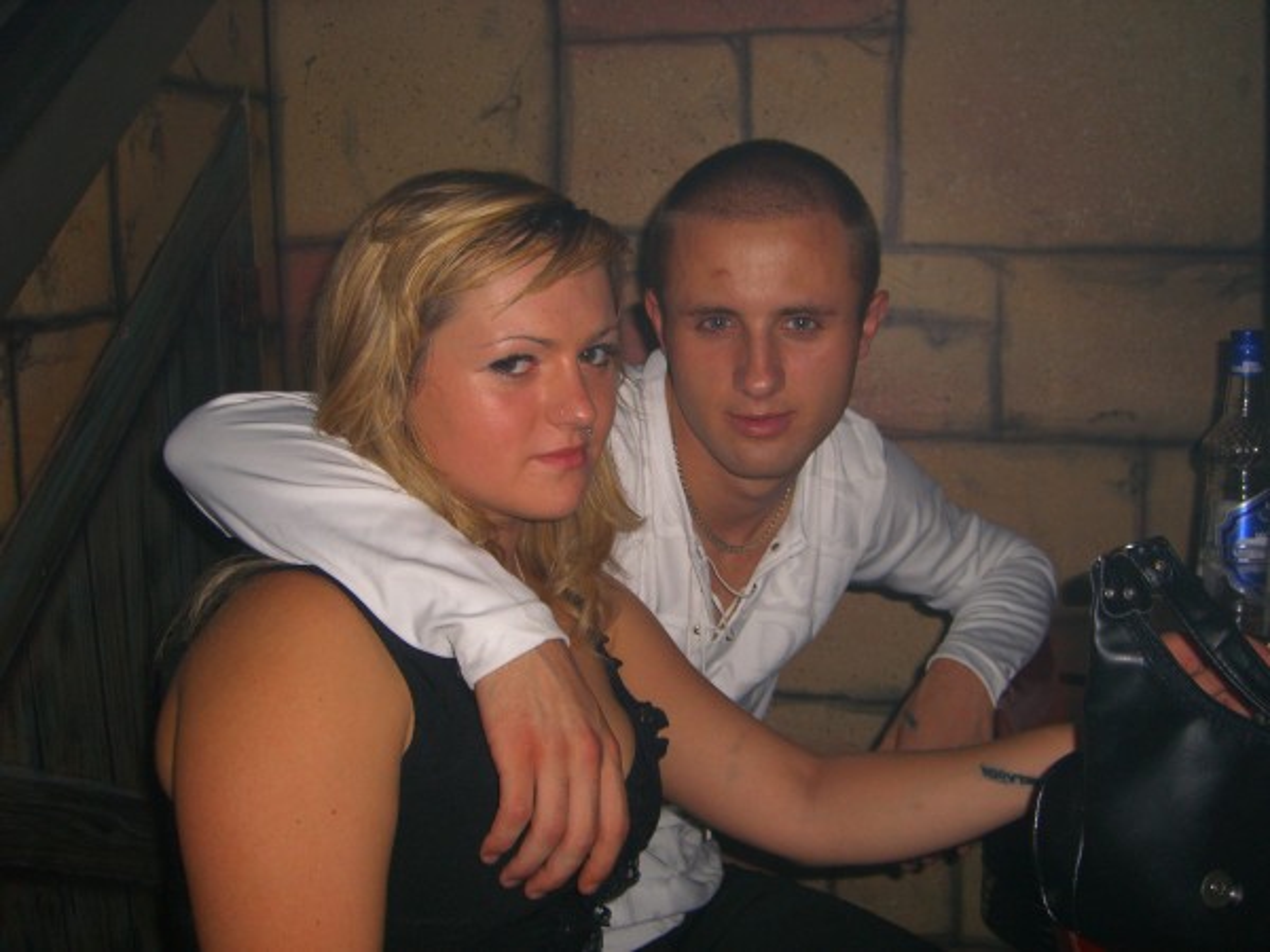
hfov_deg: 49.0
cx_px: 635
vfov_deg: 37.7
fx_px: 1394
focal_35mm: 38
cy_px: 476
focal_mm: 7.9
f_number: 2.8
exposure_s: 1/60
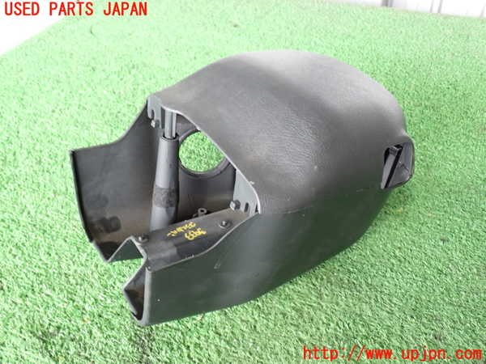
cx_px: 243
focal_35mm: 36
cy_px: 182
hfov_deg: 51.4
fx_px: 505
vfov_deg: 39.7
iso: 320
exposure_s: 1/40
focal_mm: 6.37
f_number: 2.5
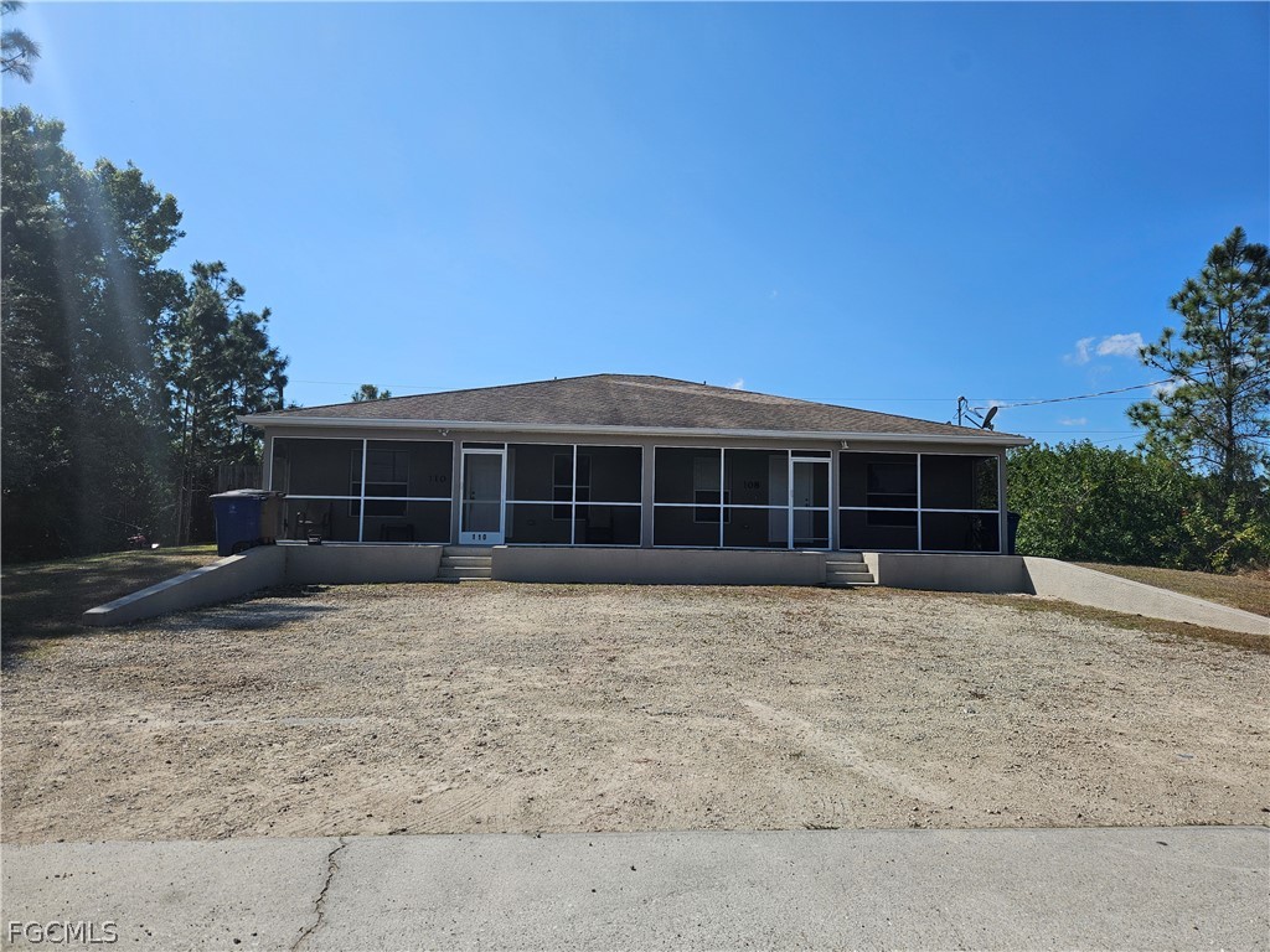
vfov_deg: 58.9
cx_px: 635
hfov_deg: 73.9
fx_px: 844
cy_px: 476
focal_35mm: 23
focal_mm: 5.4
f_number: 1.8
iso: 25
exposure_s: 1/3372
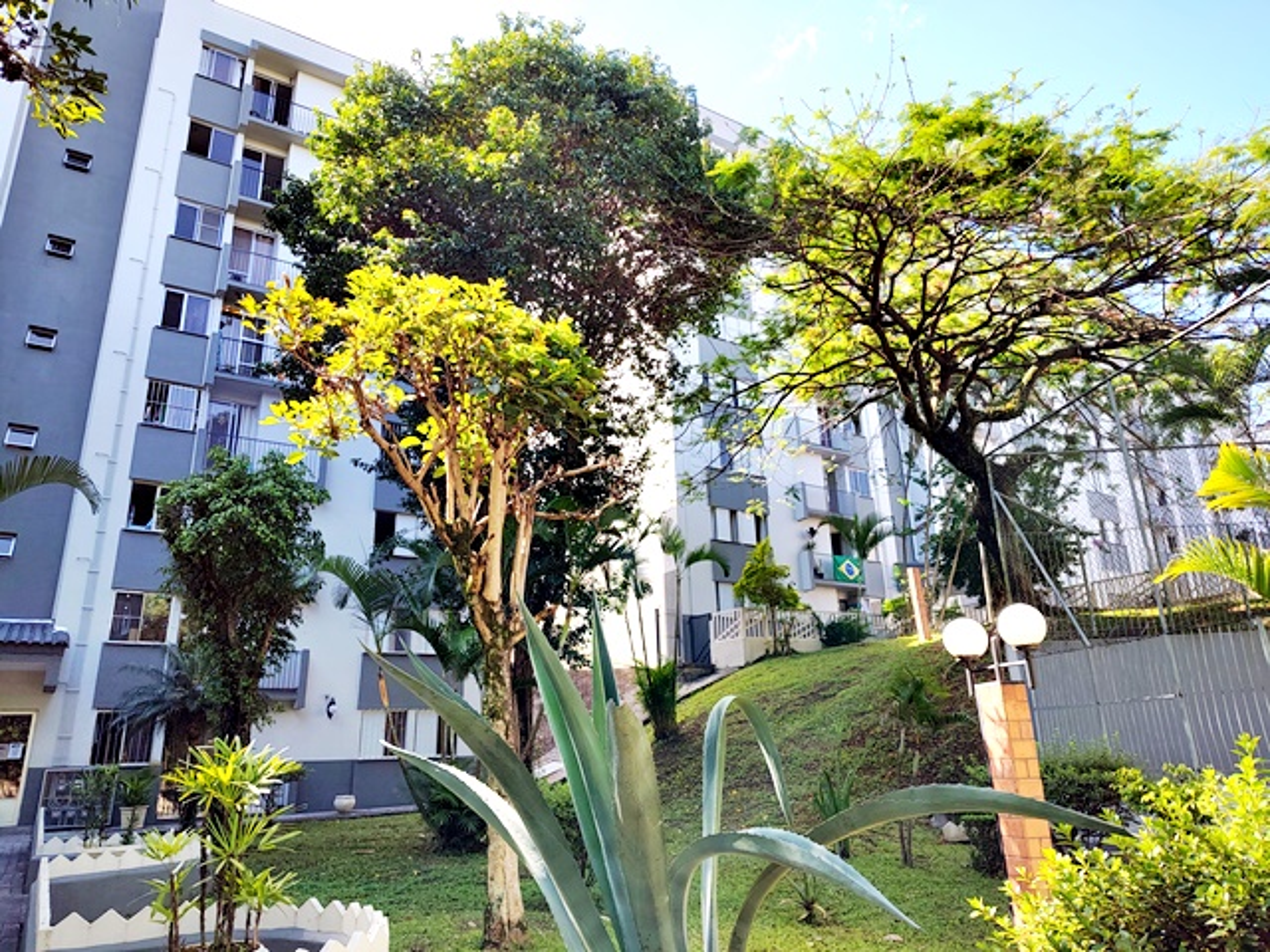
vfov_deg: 58.9
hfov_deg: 73.9
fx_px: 844
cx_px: 635
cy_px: 476
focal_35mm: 23
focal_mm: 5.56
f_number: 1.8
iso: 100
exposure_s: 1/442
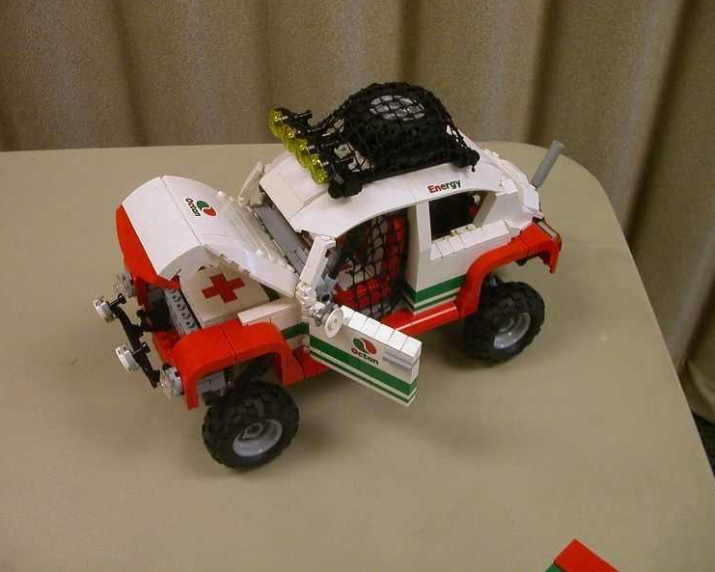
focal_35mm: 39
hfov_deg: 46.8
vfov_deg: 38.2
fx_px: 825
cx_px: 343
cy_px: 285
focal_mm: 5.6
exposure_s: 1/36.5
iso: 100
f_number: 2.7
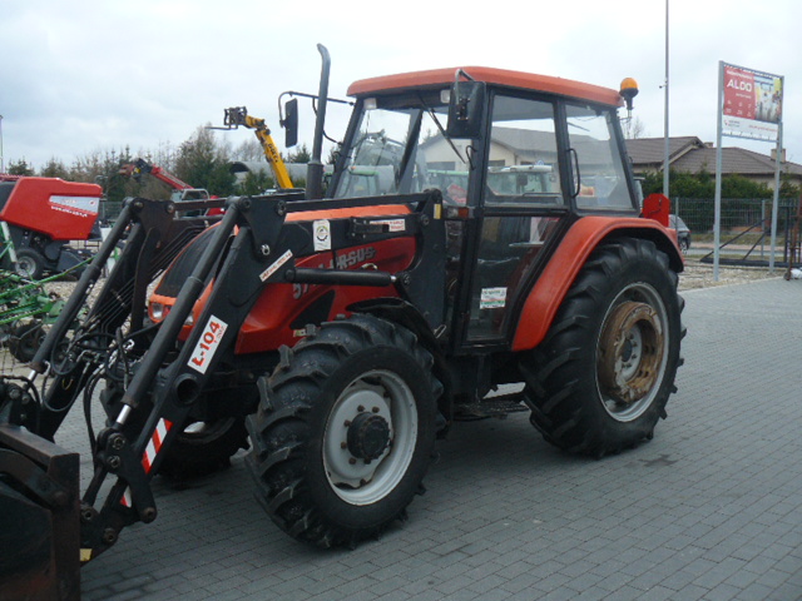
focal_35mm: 36
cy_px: 300
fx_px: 834
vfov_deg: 39.7
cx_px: 401
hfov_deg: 51.4
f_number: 2.8
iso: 100
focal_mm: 6
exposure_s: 1/125
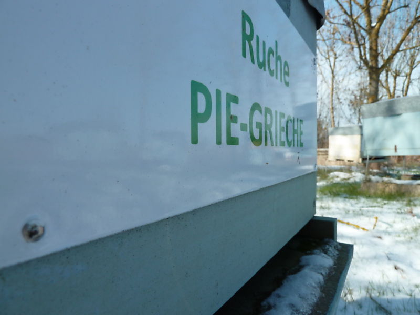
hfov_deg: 69.4
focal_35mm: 25
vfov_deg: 54.9
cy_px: 158
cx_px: 210
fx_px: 303
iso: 80
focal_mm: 4.1
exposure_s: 1/500
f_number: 4
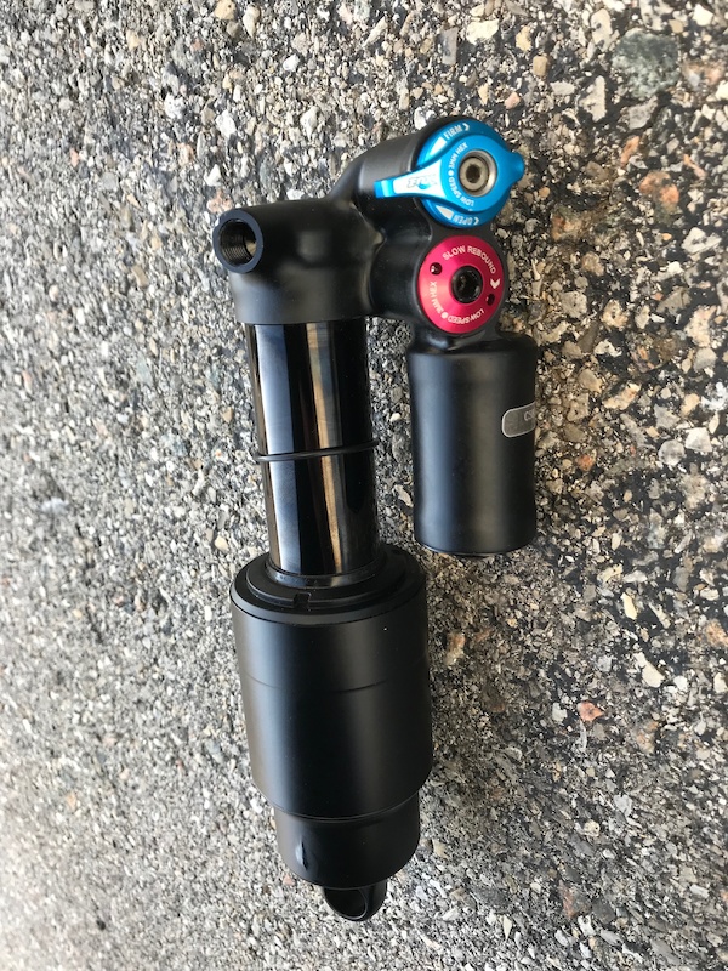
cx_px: 364
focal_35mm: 28
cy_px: 486
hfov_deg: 49.7
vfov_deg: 63.4
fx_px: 785
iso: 40
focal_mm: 3.99
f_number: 1.8
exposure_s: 1/120
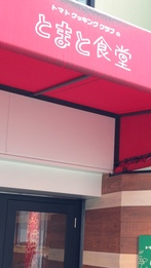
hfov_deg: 21.6
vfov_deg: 37.4
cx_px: 115
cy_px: 182
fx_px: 391
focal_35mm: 55
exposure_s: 1/60
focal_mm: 4.12
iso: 50
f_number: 2.4
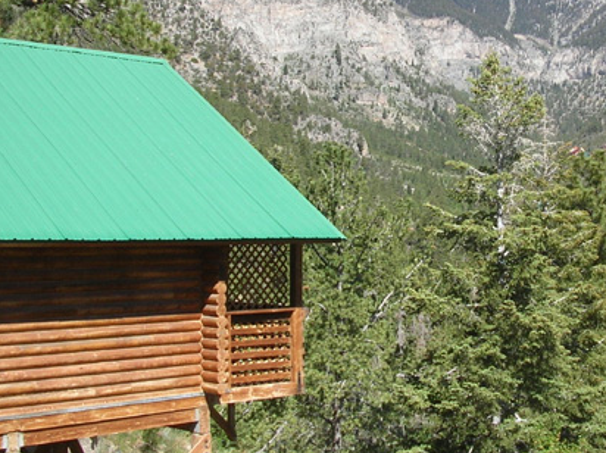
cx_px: 454
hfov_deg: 28.2
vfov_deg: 21.5
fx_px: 1189
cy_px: 151
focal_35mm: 68
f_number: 5.6
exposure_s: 1/199
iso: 50
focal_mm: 5.8
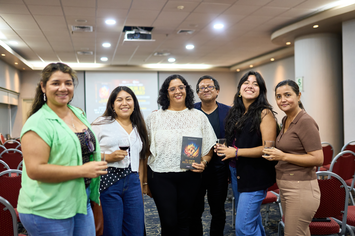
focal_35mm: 35
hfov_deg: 54.4
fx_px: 345
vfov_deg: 37.9
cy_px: 118
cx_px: 178
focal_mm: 35
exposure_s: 1/125
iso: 800
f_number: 1.4
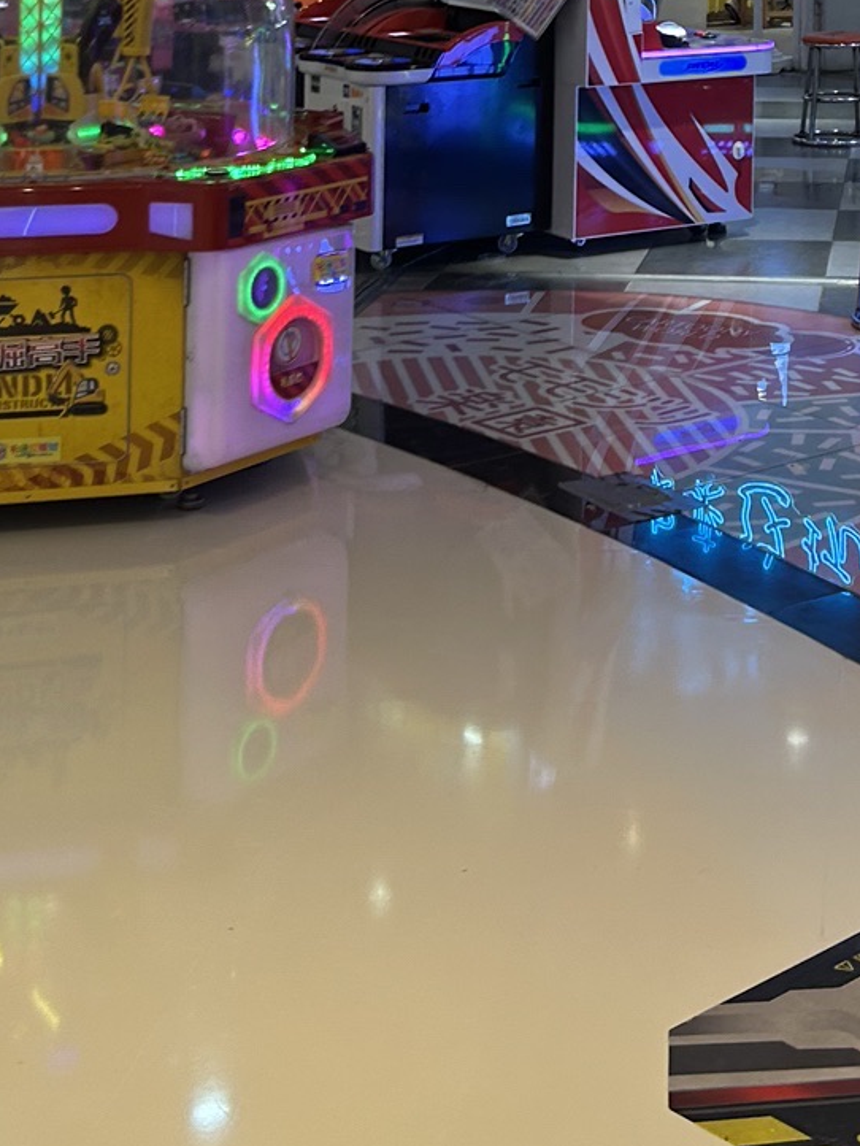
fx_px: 2384
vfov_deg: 24.7
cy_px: -189
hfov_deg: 19.5
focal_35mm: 72
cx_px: 958
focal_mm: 5.7
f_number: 1.5
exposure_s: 1/100
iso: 40
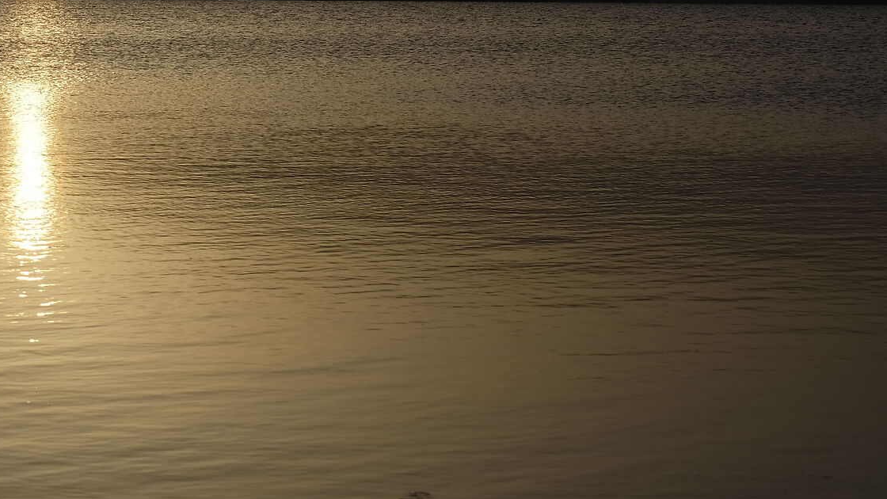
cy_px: -37
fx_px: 2799
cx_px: -48
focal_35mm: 119
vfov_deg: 10.1
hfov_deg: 17.5
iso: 200
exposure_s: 1/800
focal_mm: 35
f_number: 10
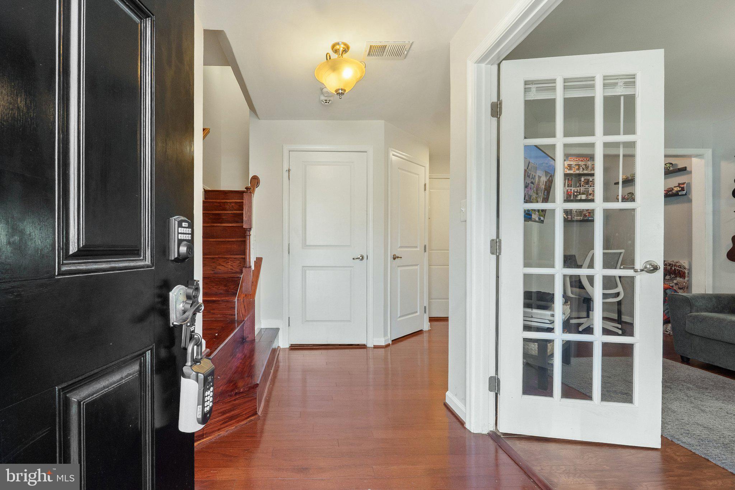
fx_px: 306
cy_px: 245
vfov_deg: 77.3
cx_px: 368
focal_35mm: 15
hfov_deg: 100.4
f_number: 8
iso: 800
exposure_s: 1/10
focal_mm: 10
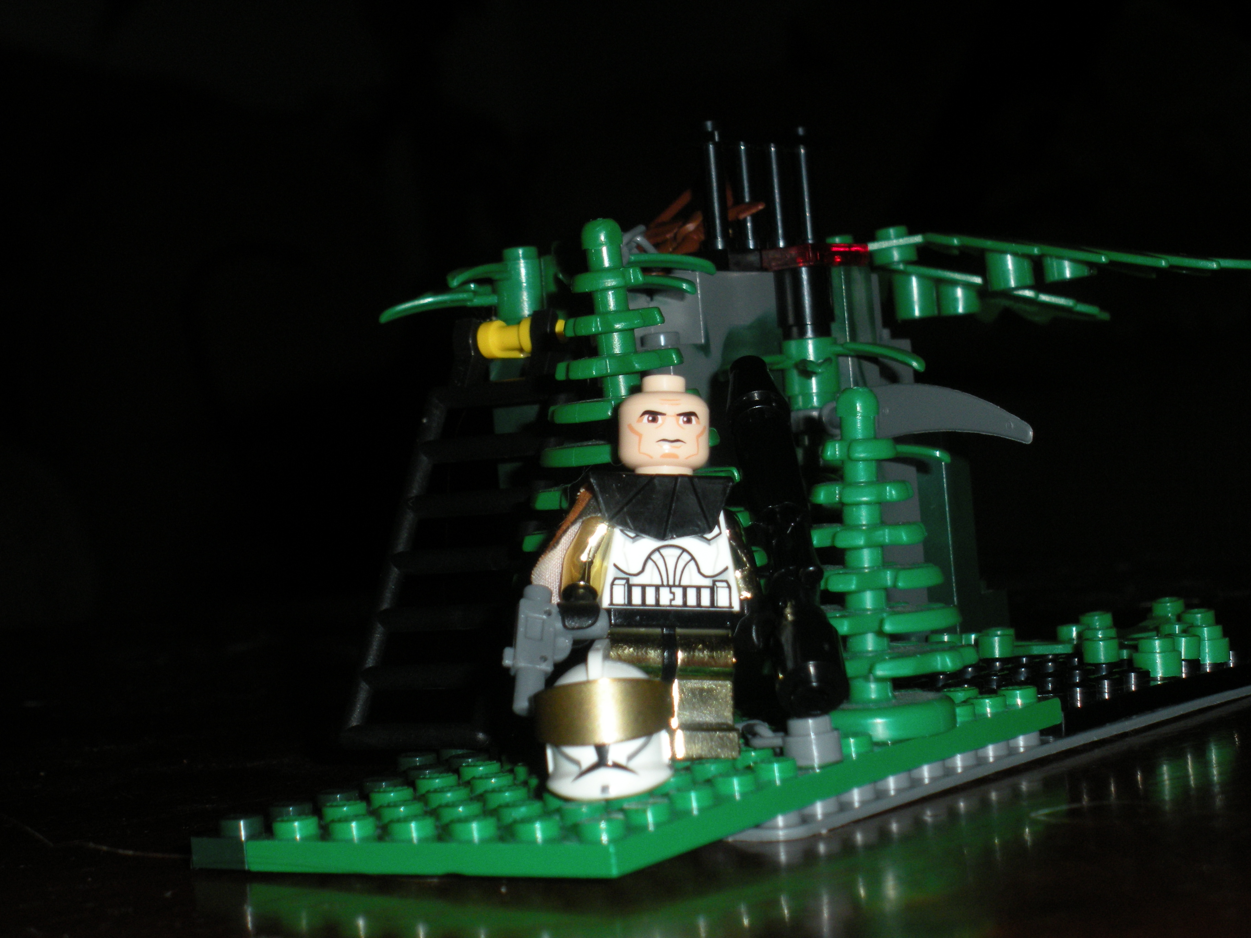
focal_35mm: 78
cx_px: 626
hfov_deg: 25.0
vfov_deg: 18.9
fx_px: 2819
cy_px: 469
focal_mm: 14.2
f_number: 4.8
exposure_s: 1/125
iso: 200
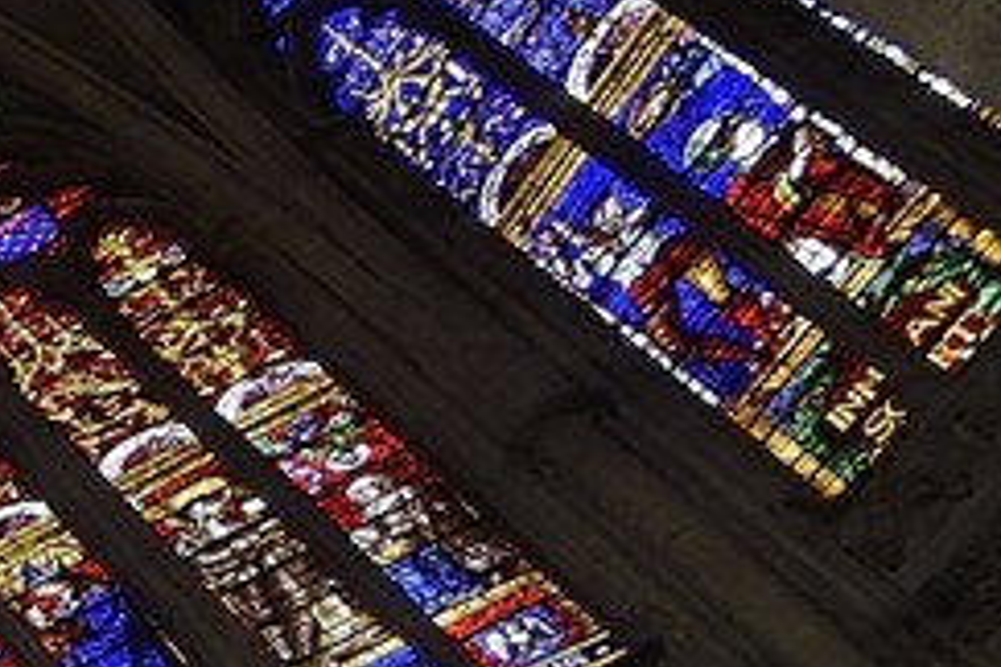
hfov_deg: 10.4
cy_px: 2067
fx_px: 2558
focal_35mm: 92
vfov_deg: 10.3
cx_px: -2262
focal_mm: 14
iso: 800
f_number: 6.3
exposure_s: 1/13
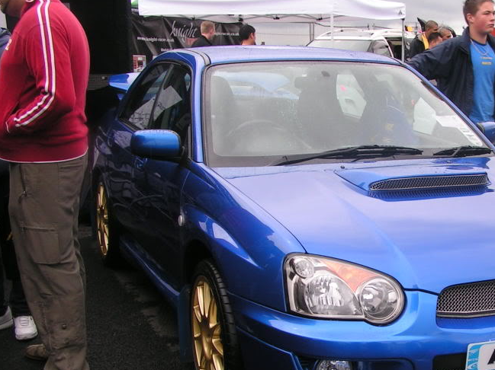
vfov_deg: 24.3
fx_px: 858
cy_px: 234
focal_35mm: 60
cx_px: 351
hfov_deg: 31.8
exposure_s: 1/125
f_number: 5.6
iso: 50
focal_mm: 5.8
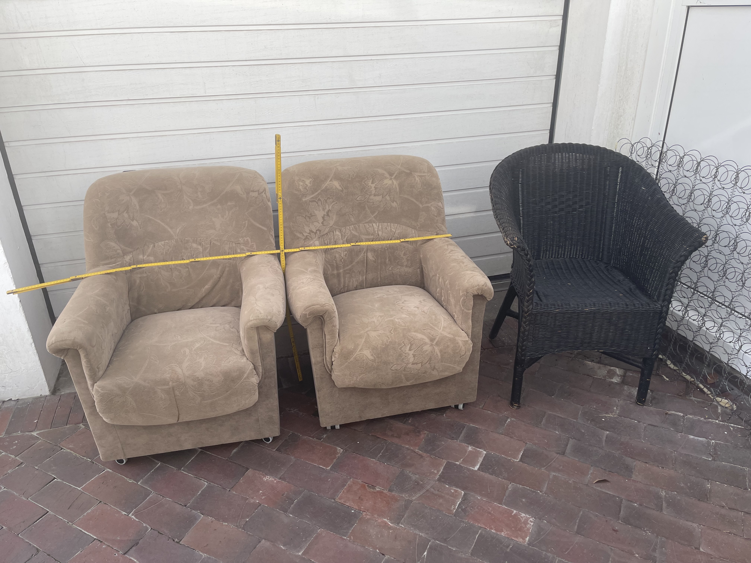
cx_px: 376
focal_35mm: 25
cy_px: 282
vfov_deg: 54.9
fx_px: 542
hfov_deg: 69.4
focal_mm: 5.1
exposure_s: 1/443
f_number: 1.6
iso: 32
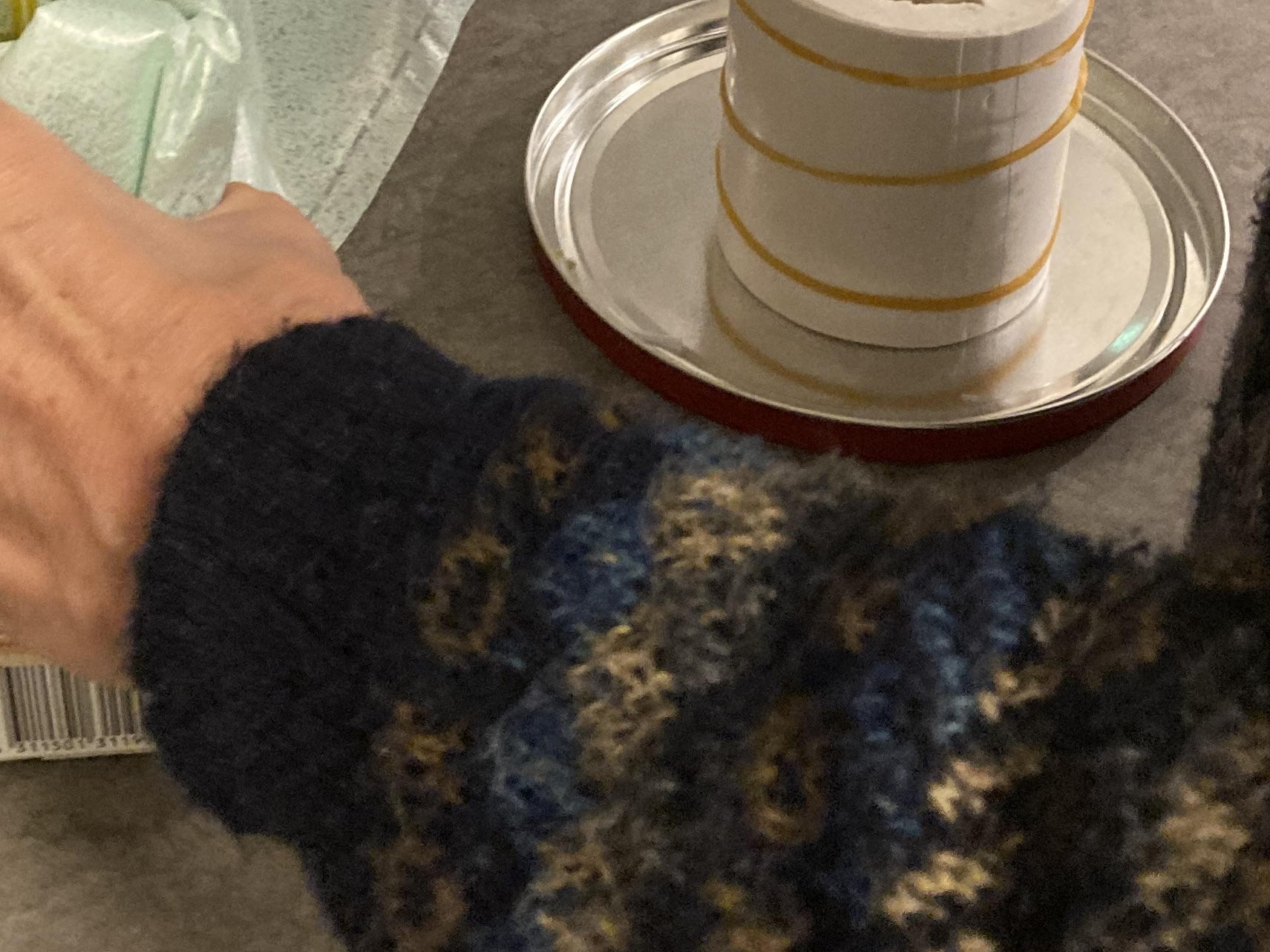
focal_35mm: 66
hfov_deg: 29.4
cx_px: 563
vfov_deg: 20.6
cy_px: -230
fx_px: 2421
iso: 400
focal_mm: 3.99
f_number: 1.8
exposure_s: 1/25
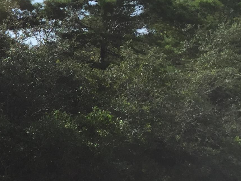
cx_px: -171
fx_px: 703
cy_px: 126
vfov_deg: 14.6
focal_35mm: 101
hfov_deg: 16.7
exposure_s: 1/1582
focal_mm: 4.15
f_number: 2.2
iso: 32
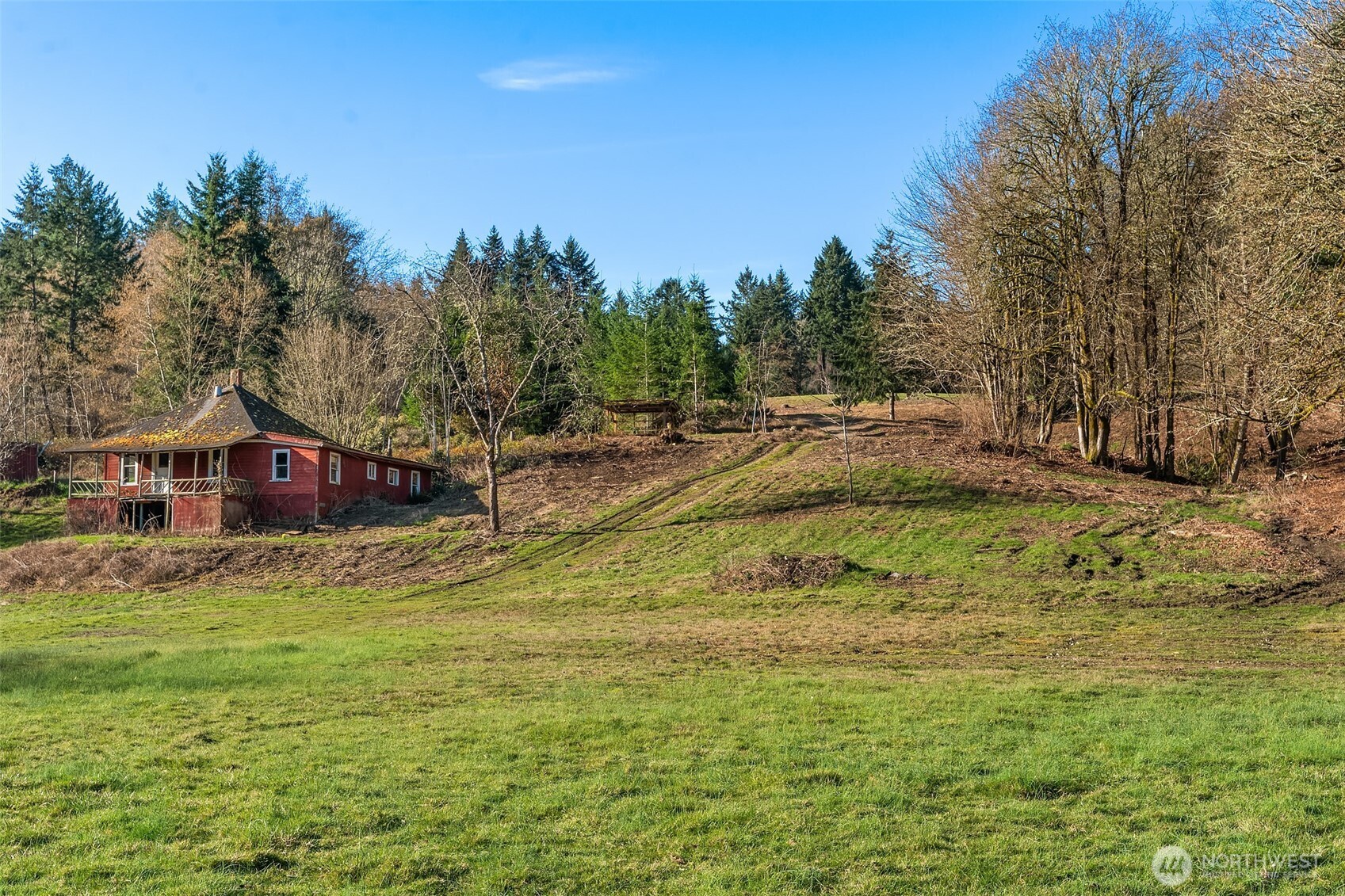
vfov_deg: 30.1
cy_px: 448
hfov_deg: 44.0
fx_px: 1666
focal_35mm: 45
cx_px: 672
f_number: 9
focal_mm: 44.6
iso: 200
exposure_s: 1/250
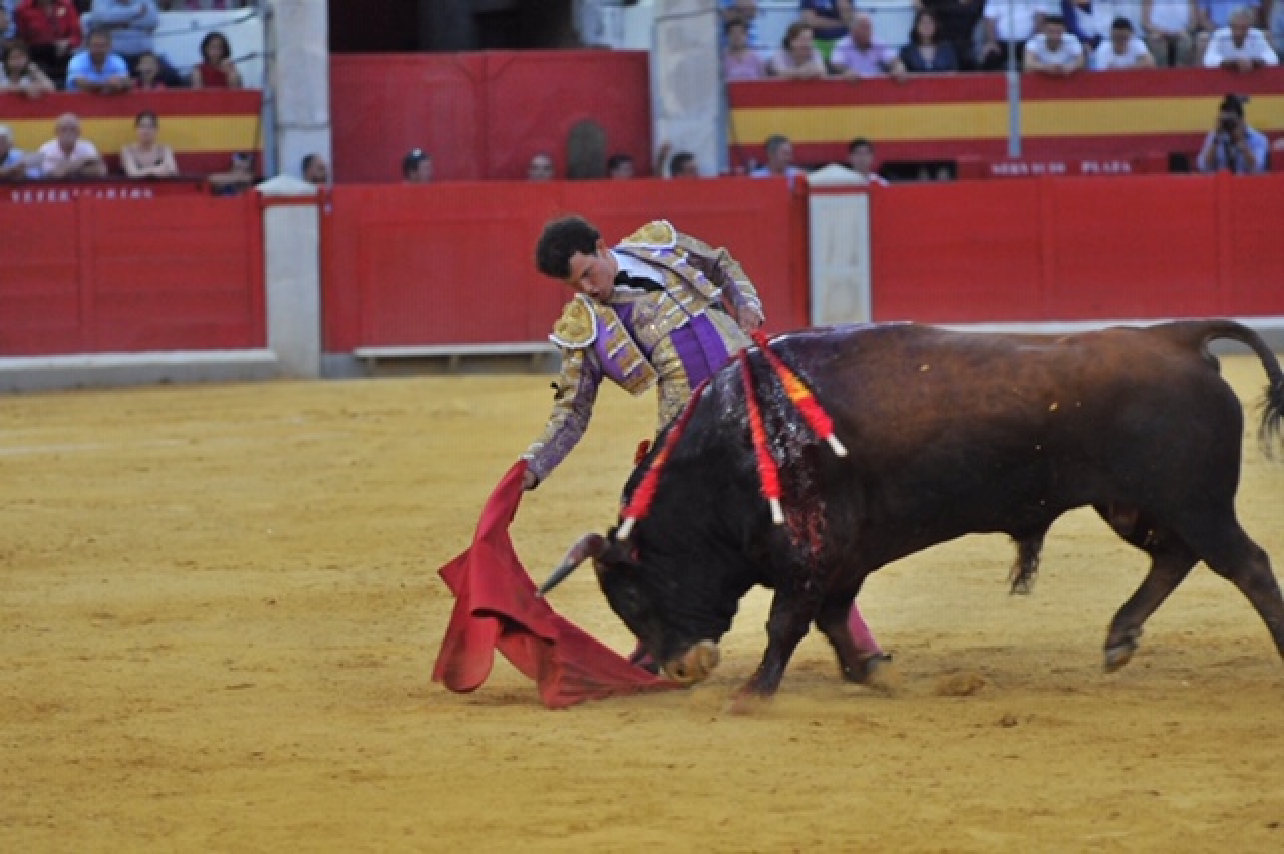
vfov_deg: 7.3
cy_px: 427
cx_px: 642
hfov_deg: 11.0
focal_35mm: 188
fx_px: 6684
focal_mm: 125
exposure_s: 1/250
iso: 1250
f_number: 2.8
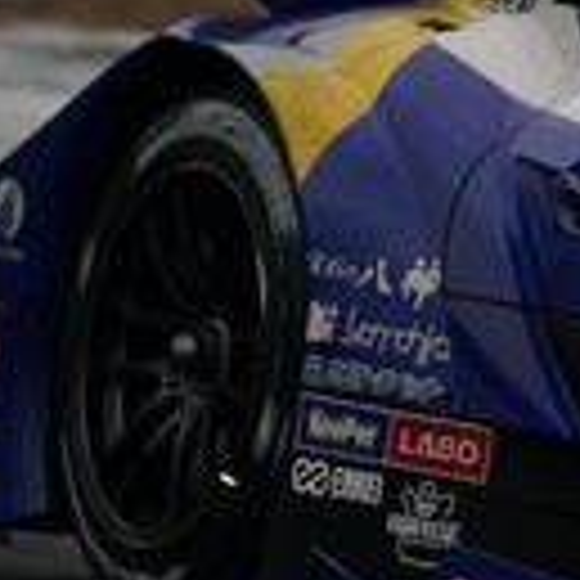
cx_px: 1349
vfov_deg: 0.9
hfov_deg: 0.9
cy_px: 193
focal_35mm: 1956
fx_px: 37079
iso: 400
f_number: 6.3
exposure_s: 1/640
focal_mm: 411
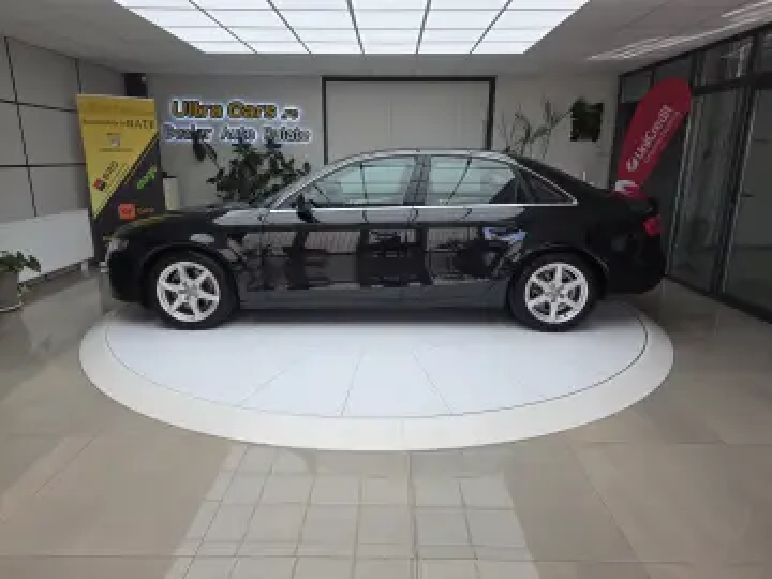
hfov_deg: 73.9
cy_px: 290
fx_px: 513
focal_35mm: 23
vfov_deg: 58.9
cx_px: 386
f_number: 1.7
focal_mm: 6.25
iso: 12
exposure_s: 1/116
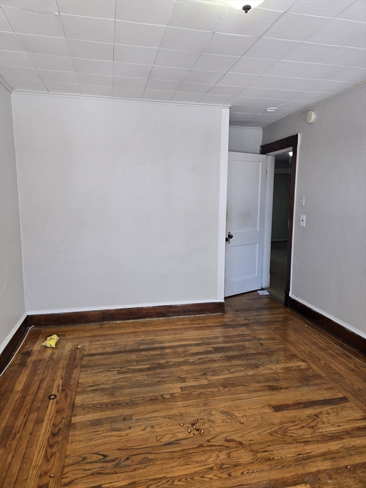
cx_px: 183
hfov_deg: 58.9
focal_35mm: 23
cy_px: 244
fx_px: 324
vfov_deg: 73.9
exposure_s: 1/120
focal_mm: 5.4
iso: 100
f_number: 1.8
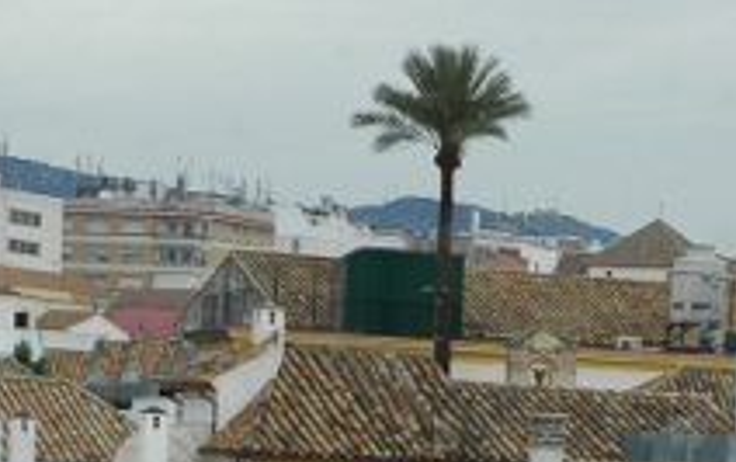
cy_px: 990
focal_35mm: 221
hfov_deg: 9.5
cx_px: 538
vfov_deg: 5.8
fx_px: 4438
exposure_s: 1/80
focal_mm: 48
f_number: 11
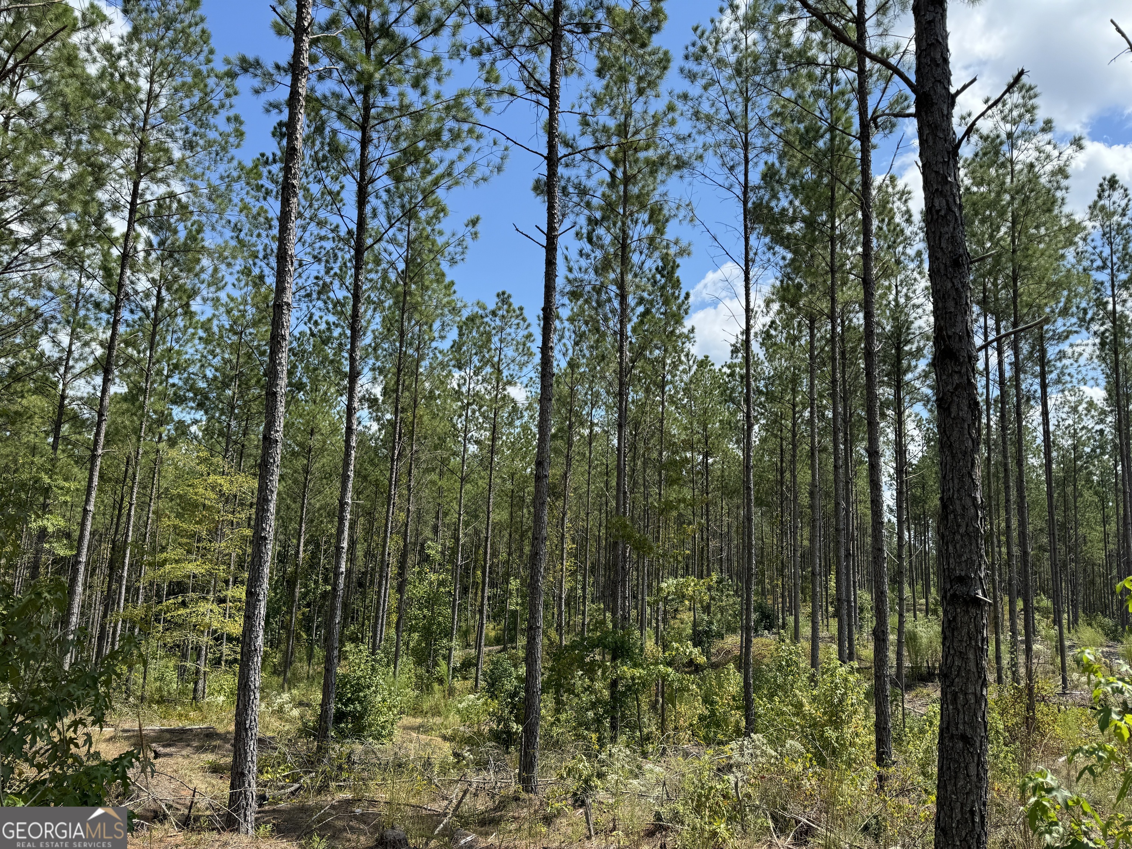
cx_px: 566
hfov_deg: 71.6
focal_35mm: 24
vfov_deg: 56.8
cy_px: 424
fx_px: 785
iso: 80
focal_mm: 6.76
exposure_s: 1/2415
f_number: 1.78
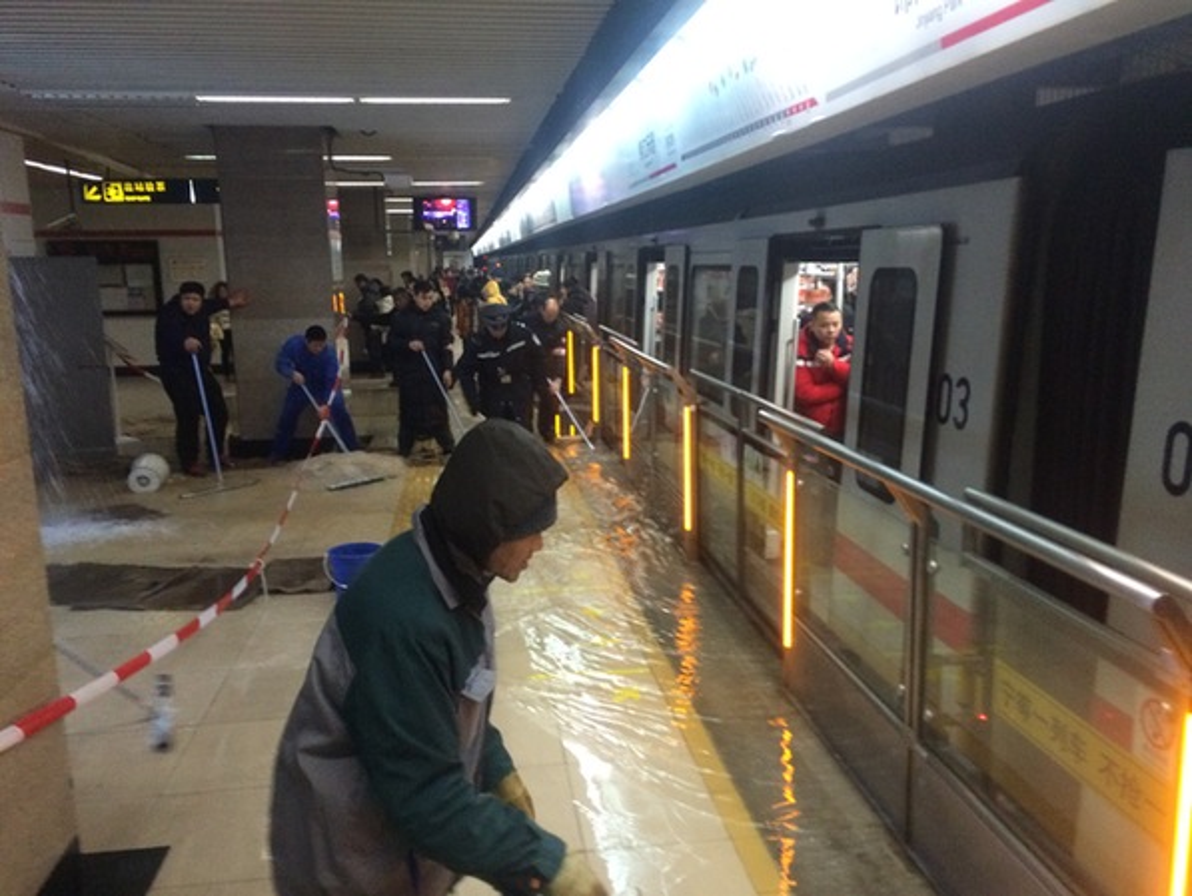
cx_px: 596
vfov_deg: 48.3
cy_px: 448
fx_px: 1000
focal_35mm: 29
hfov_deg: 61.6
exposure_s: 1/33
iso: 320
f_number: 2.2
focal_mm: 4.15
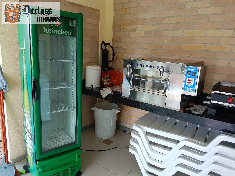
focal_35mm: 26
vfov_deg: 53.1
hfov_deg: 67.3
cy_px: 88
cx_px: 118
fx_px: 177
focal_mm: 4.2
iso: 50
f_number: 1.7
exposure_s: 1/124
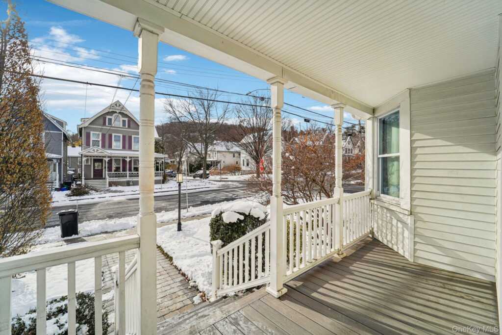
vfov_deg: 81.2
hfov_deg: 104.2
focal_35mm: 14
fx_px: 195
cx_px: 251
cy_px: 168
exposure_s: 1/1600
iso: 400
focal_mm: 14
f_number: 8
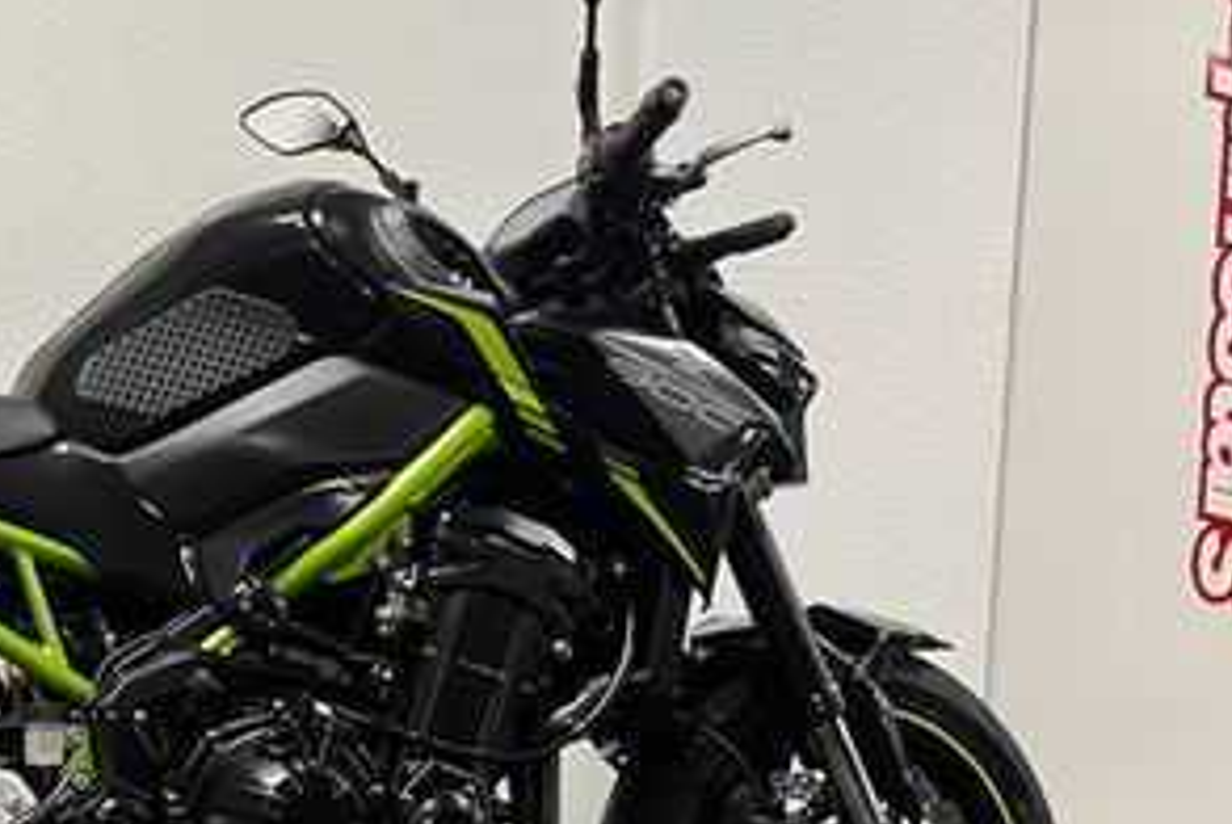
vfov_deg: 22.7
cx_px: 34
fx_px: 2021
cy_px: 664
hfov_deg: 31.6
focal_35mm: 59
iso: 80
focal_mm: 5.1
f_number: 1.6
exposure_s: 1/50
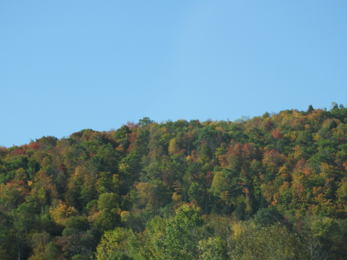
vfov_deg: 7.4
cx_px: 174
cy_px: 130
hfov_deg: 9.9
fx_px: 2005
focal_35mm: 200
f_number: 5.3
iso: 100
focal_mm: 35.8
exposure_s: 1/400
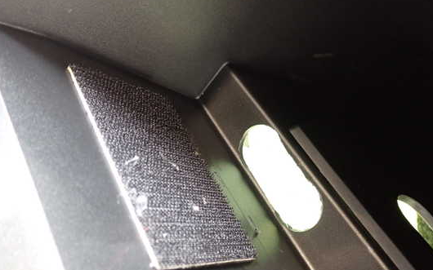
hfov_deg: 54.0
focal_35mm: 36
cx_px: 211
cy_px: 153
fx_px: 425
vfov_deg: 35.3
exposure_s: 1/30
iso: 500
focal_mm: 5.4
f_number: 2.3
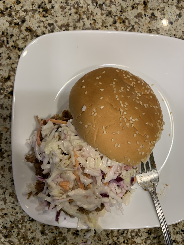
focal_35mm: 26
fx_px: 184
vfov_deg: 67.3
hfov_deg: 53.1
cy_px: 122
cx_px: 92
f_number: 1.8
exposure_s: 1/60
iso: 125
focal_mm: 4.25
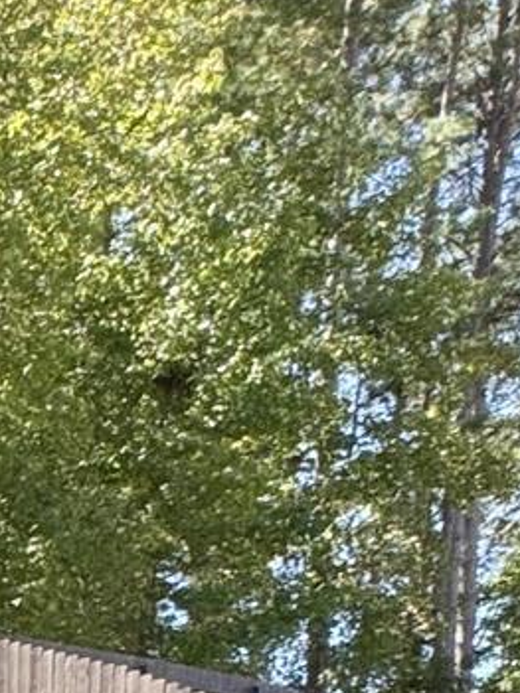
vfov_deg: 18.2
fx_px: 1844
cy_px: 1121
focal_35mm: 92
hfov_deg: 11.8
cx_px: -856
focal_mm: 2.22
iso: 40
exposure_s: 1/234
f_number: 2.2
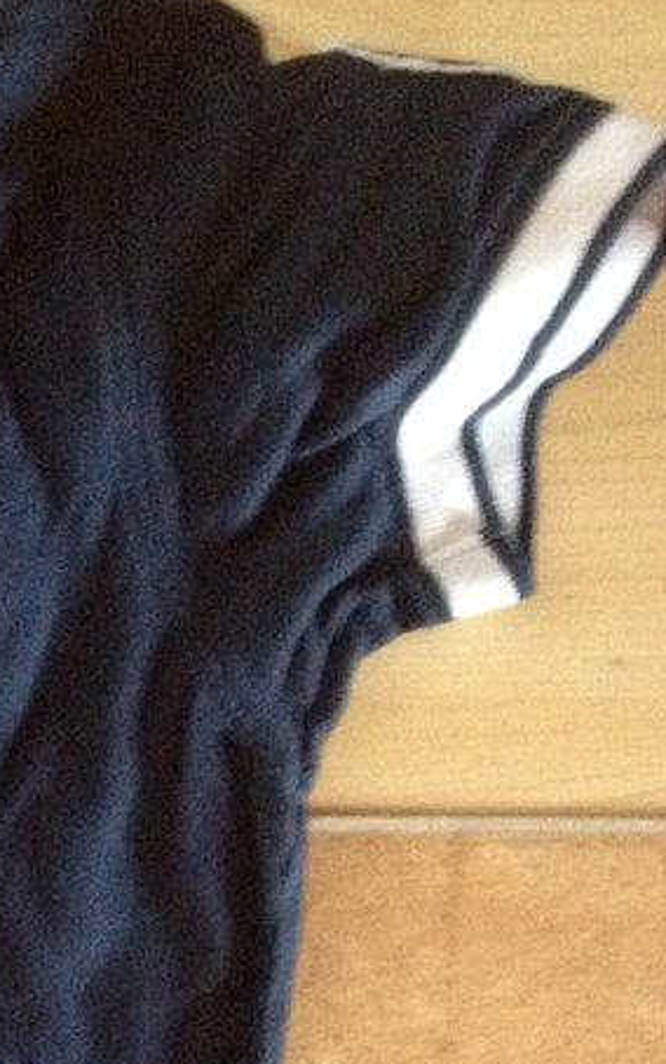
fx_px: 3163
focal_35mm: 109
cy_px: 1255
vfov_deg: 18.2
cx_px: -504
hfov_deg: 11.2
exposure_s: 1/15
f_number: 2.4
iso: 500
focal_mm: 4.28
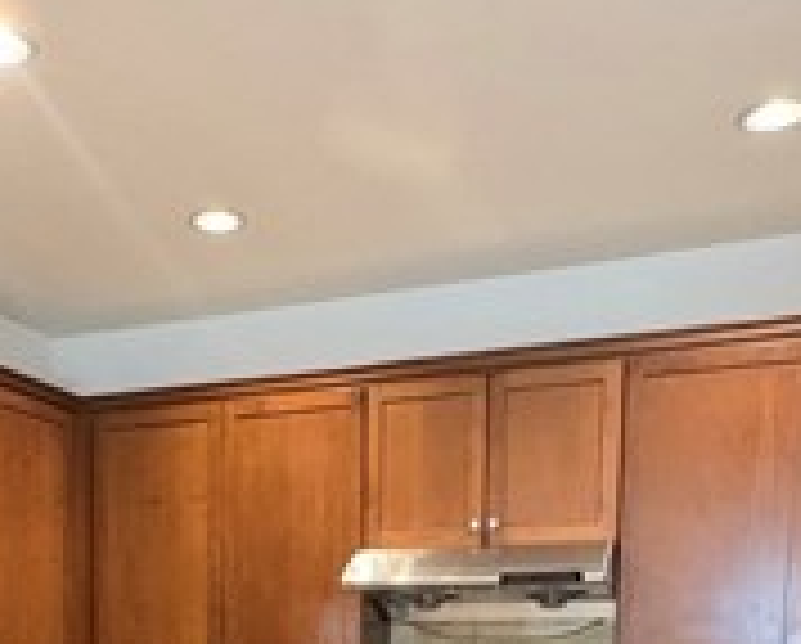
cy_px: 779
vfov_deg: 27.2
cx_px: 207
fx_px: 1164
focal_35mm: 49
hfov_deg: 37.1
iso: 800
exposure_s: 1/30
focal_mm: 2.22
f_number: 2.2
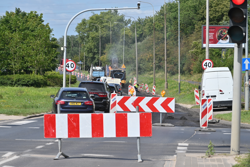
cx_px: 125
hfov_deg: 11.4
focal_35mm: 180
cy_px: 84
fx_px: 1250
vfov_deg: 7.6
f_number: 9
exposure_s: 1/400
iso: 100
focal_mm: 180
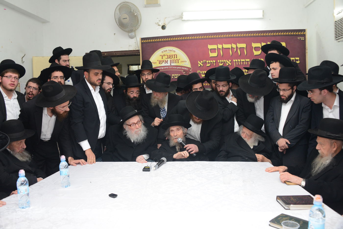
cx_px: 172
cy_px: 114
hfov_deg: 65.5
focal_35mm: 28
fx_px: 267
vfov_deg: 46.4
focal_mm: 28
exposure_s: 1/100
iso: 1600
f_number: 5
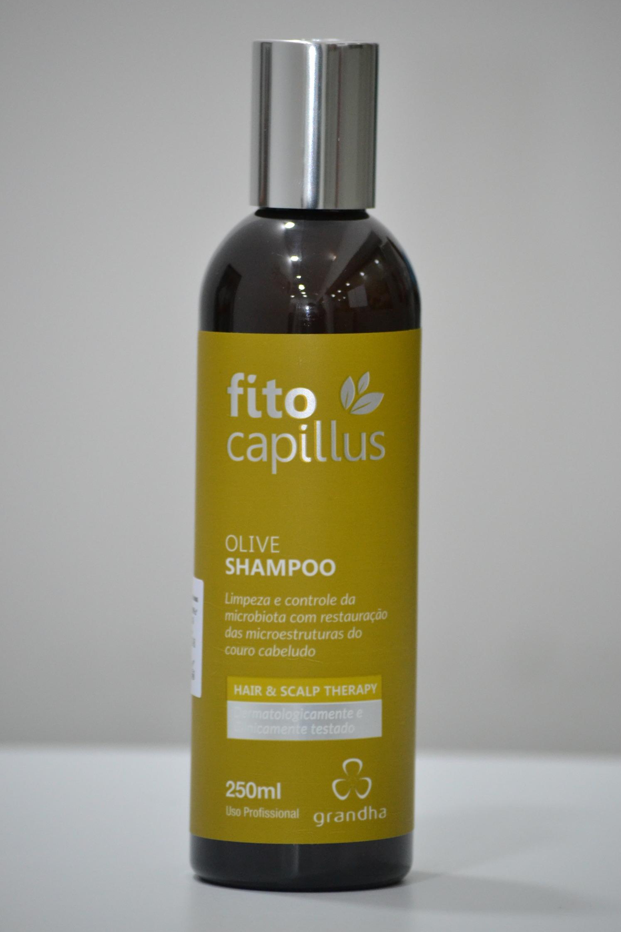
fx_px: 5395
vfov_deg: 9.9
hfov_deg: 6.6
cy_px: 462
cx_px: 319
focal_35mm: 209
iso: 1600
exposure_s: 1/125
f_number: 5
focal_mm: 135
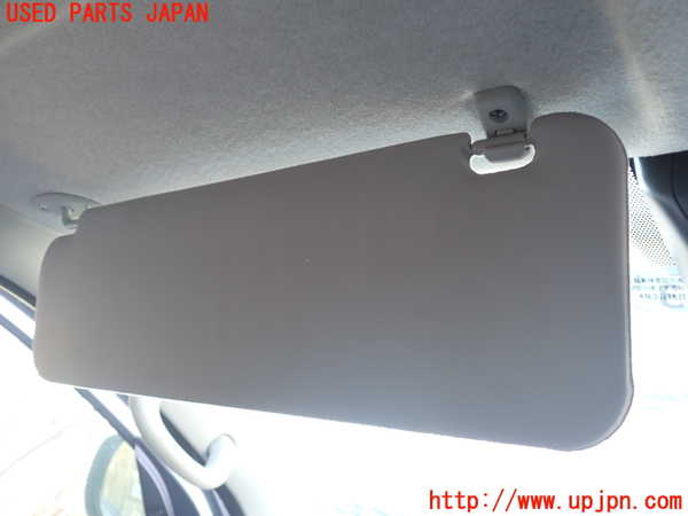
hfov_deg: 60.0
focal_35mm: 30
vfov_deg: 46.8
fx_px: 596
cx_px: 344
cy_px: 258
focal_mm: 5.4
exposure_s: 1/50
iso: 200
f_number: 2.3
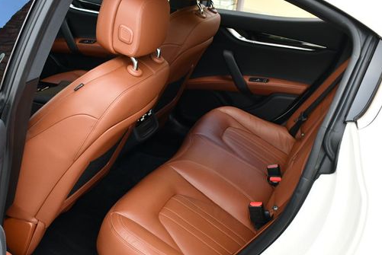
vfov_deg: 29.2
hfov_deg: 42.5
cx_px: 152
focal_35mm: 46
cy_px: 150
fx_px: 489
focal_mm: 18
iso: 400
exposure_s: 1/250
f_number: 4.5
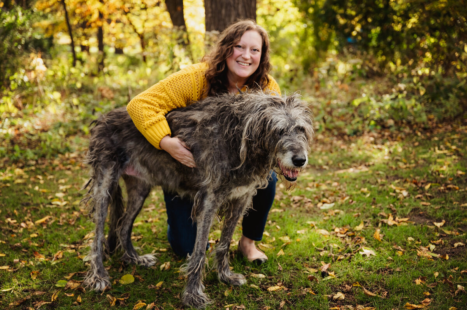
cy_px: 155
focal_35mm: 48
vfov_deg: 28.0
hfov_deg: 41.1
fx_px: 622
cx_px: 234
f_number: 2.8
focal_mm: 48
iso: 320
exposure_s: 1/640
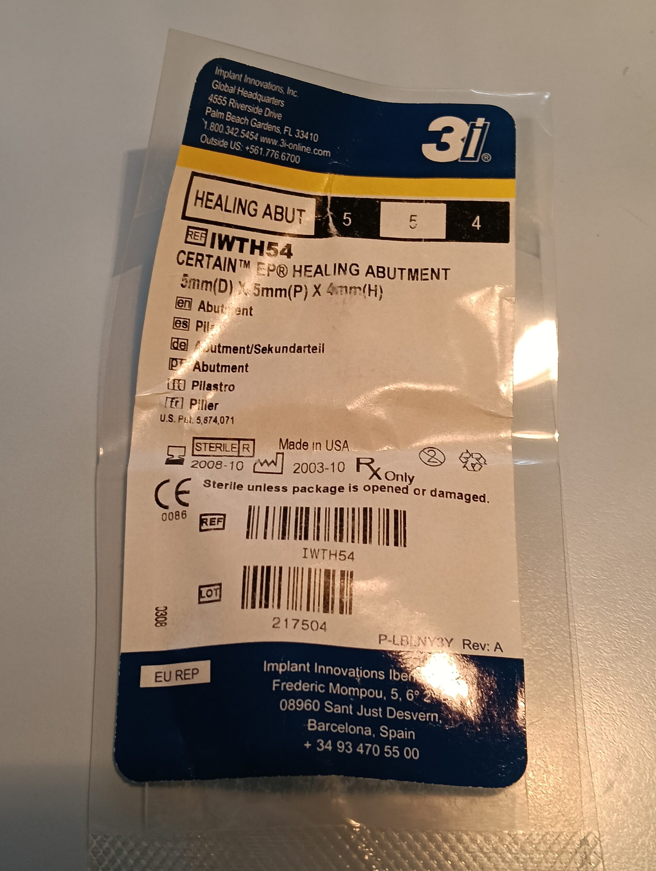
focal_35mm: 42
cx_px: 328
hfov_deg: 34.4
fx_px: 1058
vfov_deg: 44.7
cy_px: 436
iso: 100
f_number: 1.8
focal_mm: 3.98
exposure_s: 1/33.3
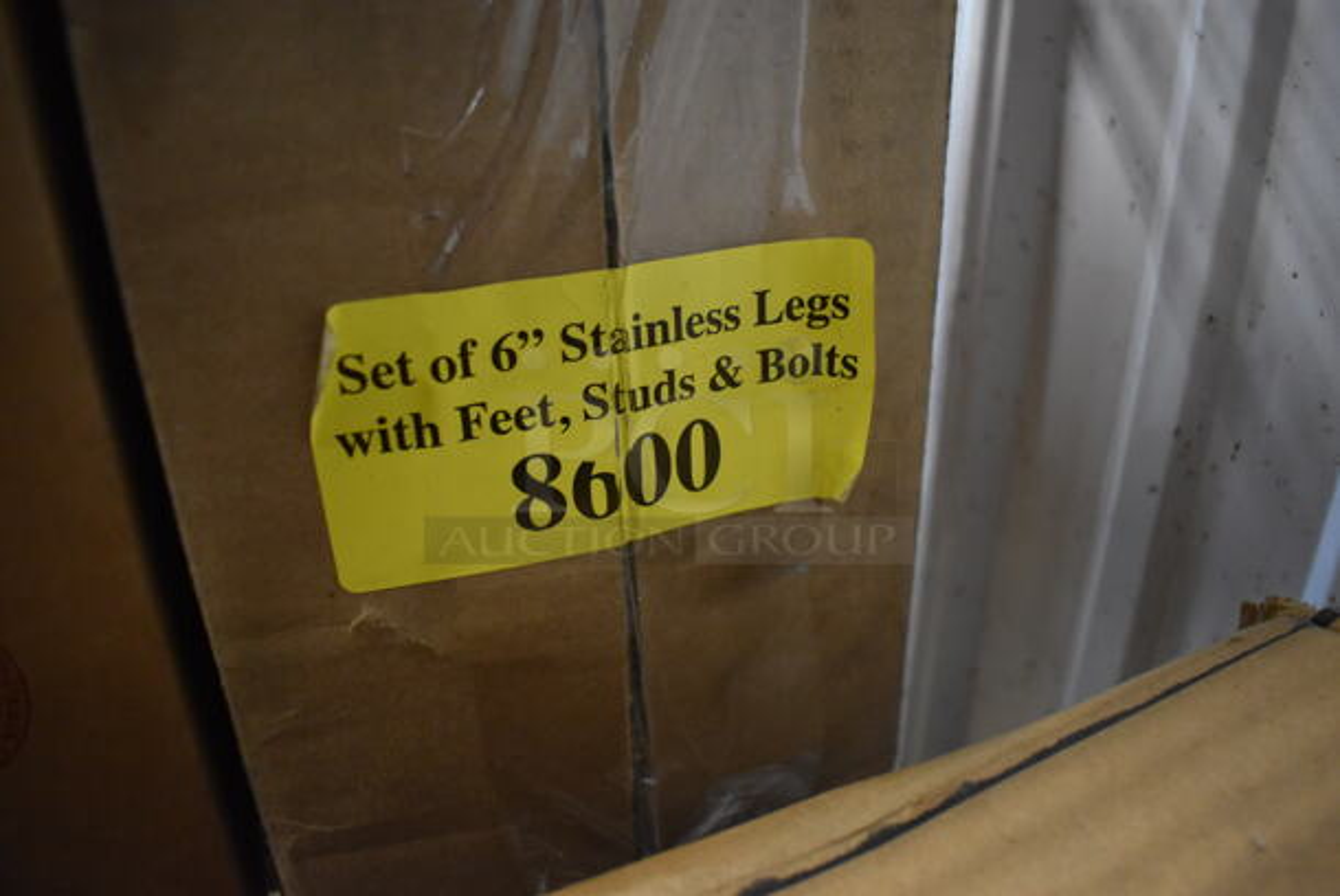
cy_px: 448
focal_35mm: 27
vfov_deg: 48.0
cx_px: 670
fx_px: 1006
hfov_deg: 67.3
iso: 3200
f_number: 3.5
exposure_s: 1/50
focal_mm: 18
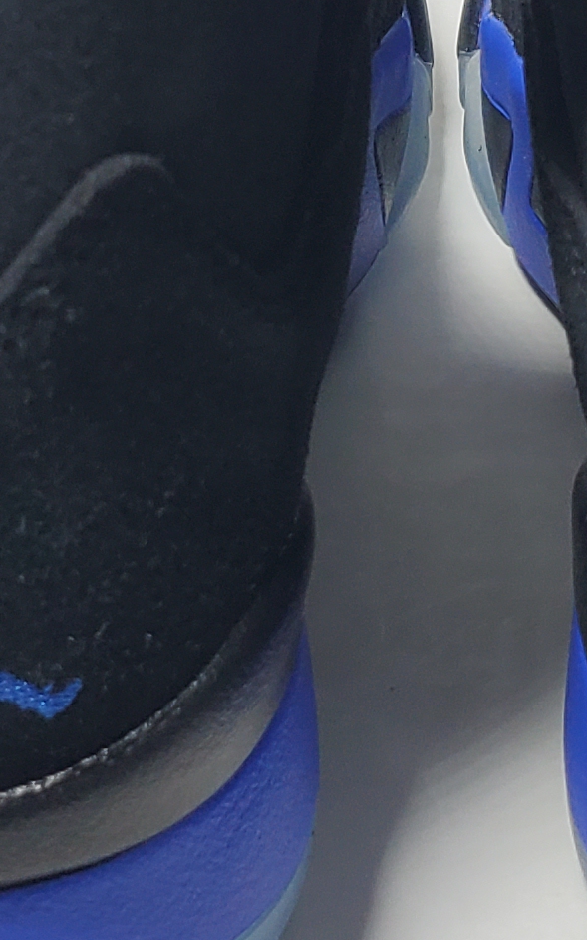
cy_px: 33
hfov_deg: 11.1
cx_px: 393
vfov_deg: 17.3
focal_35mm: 118
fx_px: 3019
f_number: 1.5
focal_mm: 4.3
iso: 50
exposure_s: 1/406
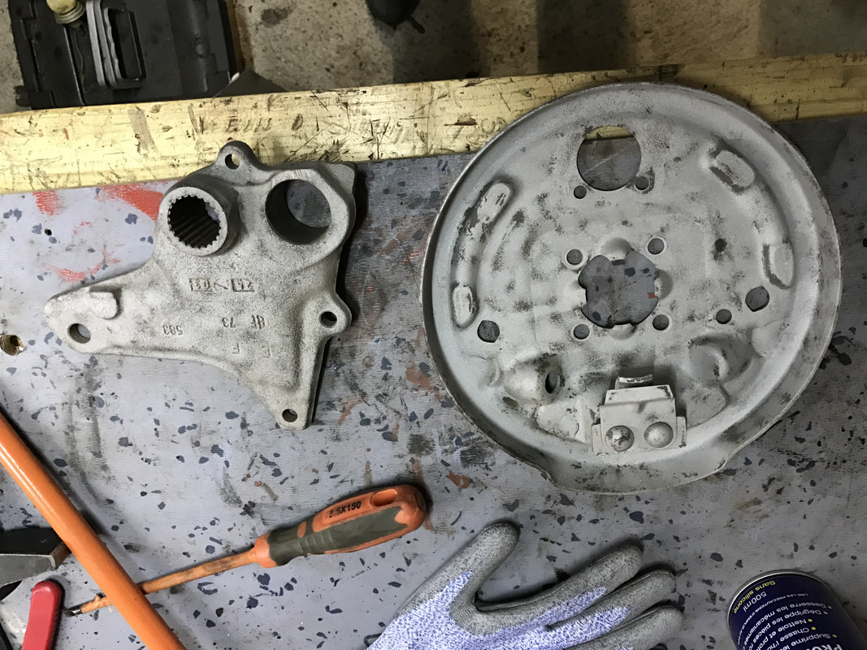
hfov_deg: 63.4
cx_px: 434
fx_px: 701
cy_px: 325
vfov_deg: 49.7
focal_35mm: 28
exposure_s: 1/16
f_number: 1.8
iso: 80
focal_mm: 3.99
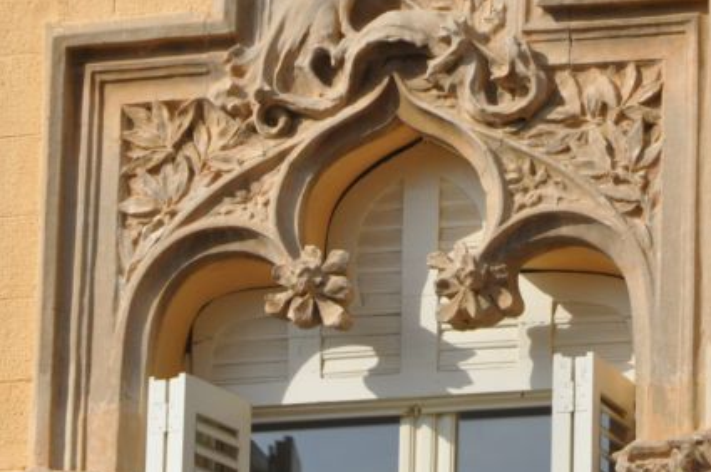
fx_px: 8361
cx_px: 400
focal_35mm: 424
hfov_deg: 4.9
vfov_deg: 3.2
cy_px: 135
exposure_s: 1/1600
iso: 1000
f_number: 10
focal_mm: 150
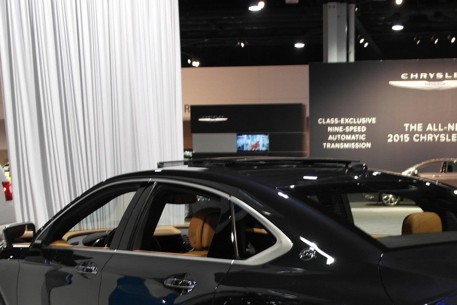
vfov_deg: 20.7
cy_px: 320
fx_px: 800
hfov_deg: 31.6
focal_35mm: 63
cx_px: 315
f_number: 3.5
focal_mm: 20
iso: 400
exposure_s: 1/20
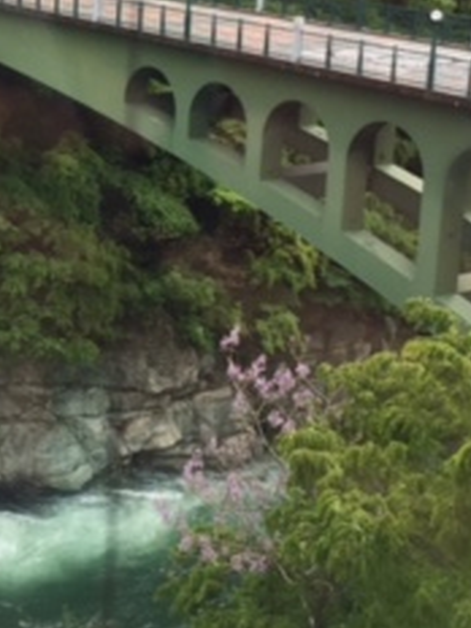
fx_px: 1451
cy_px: 165
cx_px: -68
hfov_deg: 17.7
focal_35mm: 80
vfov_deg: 24.2
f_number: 2.2
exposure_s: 1/434
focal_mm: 4.15
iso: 32
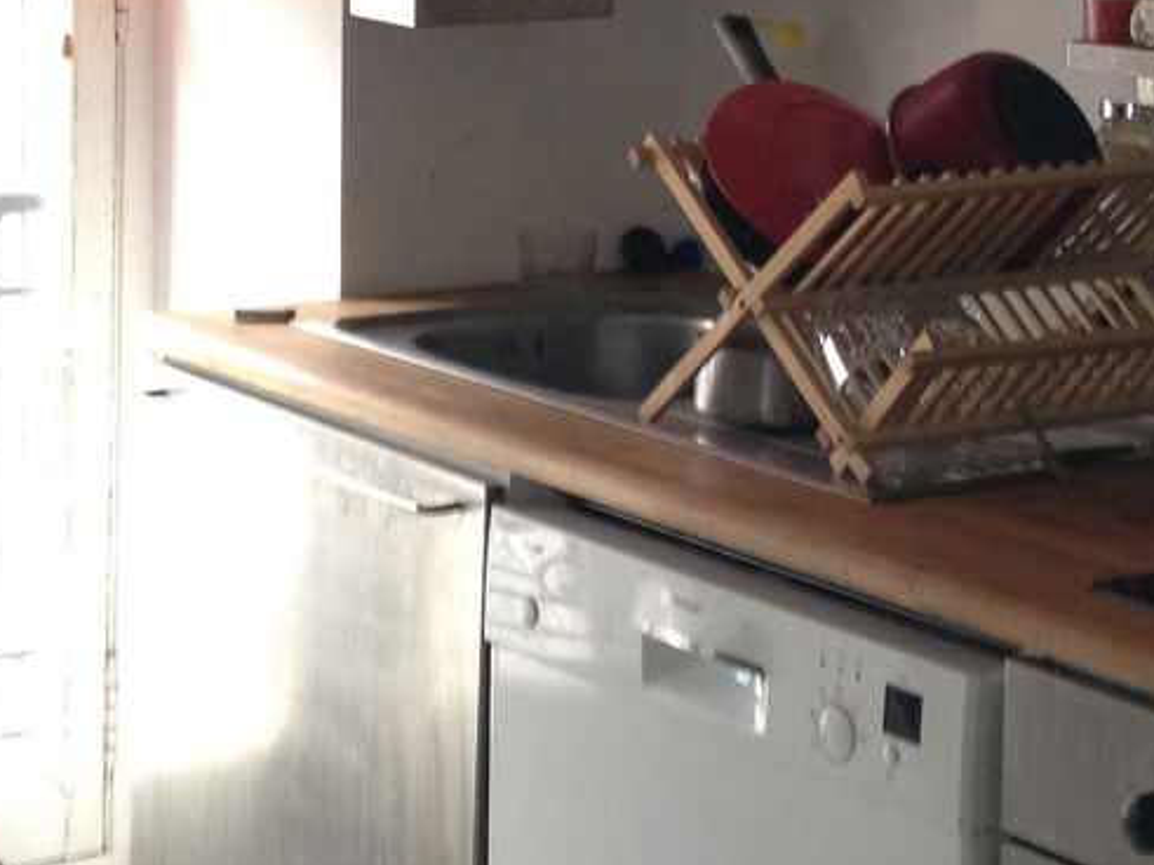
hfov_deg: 17.3
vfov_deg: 12.9
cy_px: 103
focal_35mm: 114
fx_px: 3800
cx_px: 679
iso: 125
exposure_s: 1/20
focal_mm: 4.28
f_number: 2.4
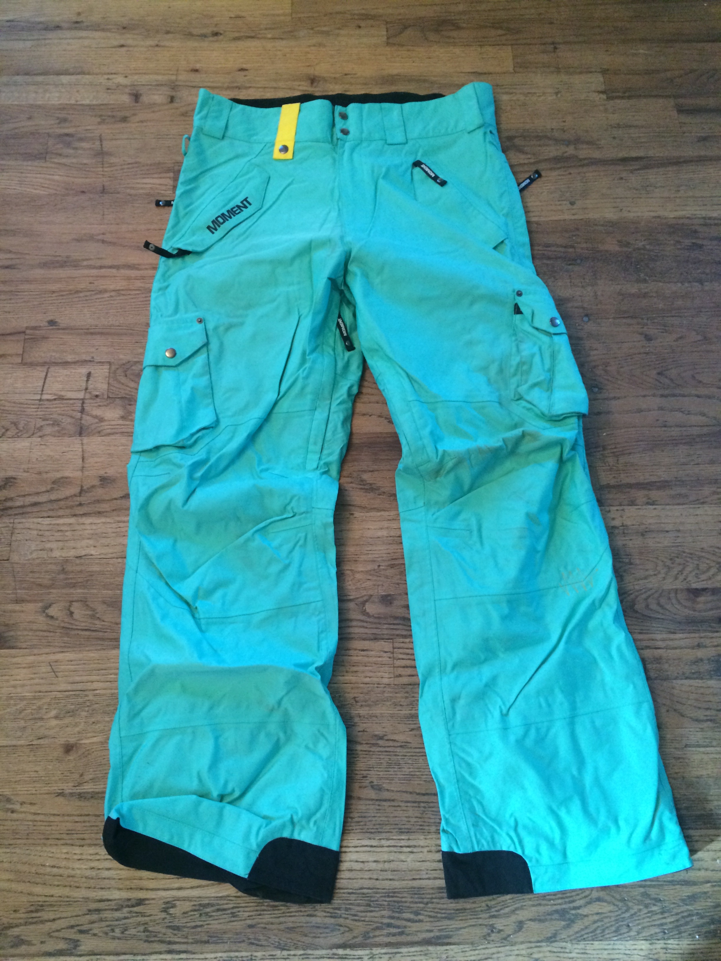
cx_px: 360
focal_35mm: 29
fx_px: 805
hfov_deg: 48.2
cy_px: 480
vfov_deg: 61.7
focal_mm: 4.15
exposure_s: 1/30
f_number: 2.2
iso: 250
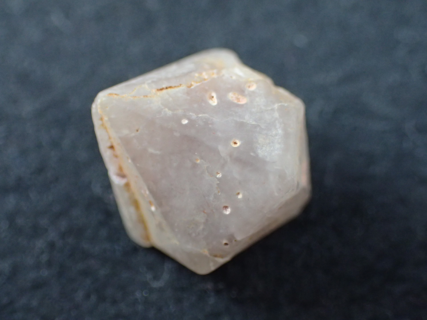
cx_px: 214
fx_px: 752
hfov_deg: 31.7
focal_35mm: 61
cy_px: 160
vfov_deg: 24.0
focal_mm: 11.01
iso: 800
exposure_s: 1/250
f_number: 3.6
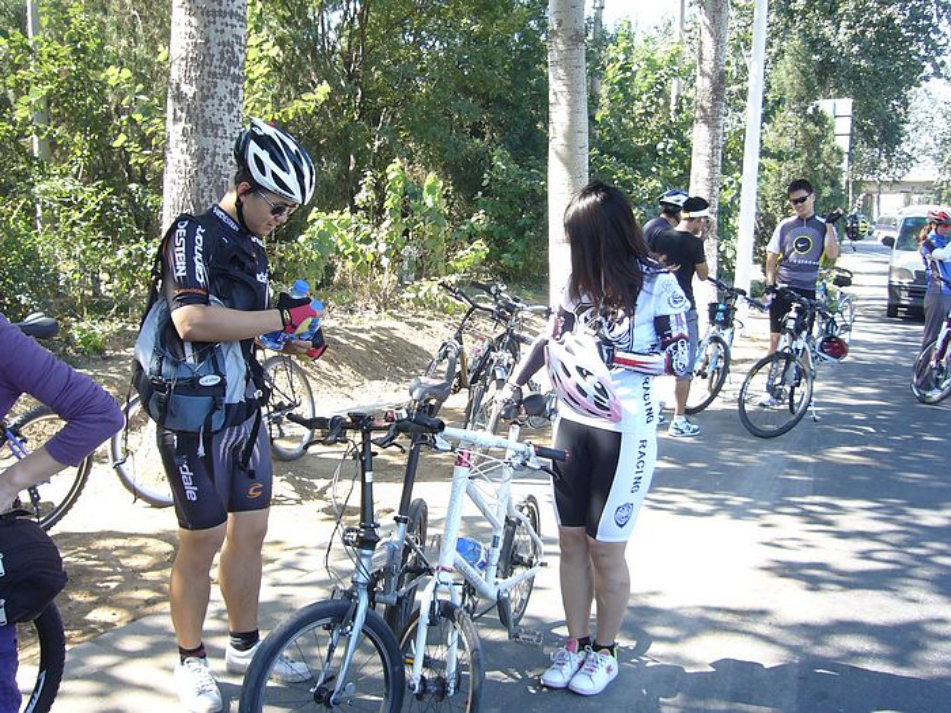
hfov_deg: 47.9
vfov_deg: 36.8
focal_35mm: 39
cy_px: 356
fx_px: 1071
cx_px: 476
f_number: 2.8
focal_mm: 4.6
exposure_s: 1/125
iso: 80
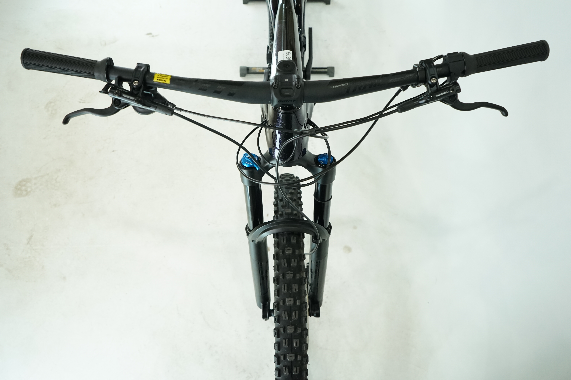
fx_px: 444
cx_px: 286
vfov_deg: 46.4
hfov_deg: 65.5
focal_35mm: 28
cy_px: 190
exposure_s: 1/200
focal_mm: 28
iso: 1600
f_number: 5.6
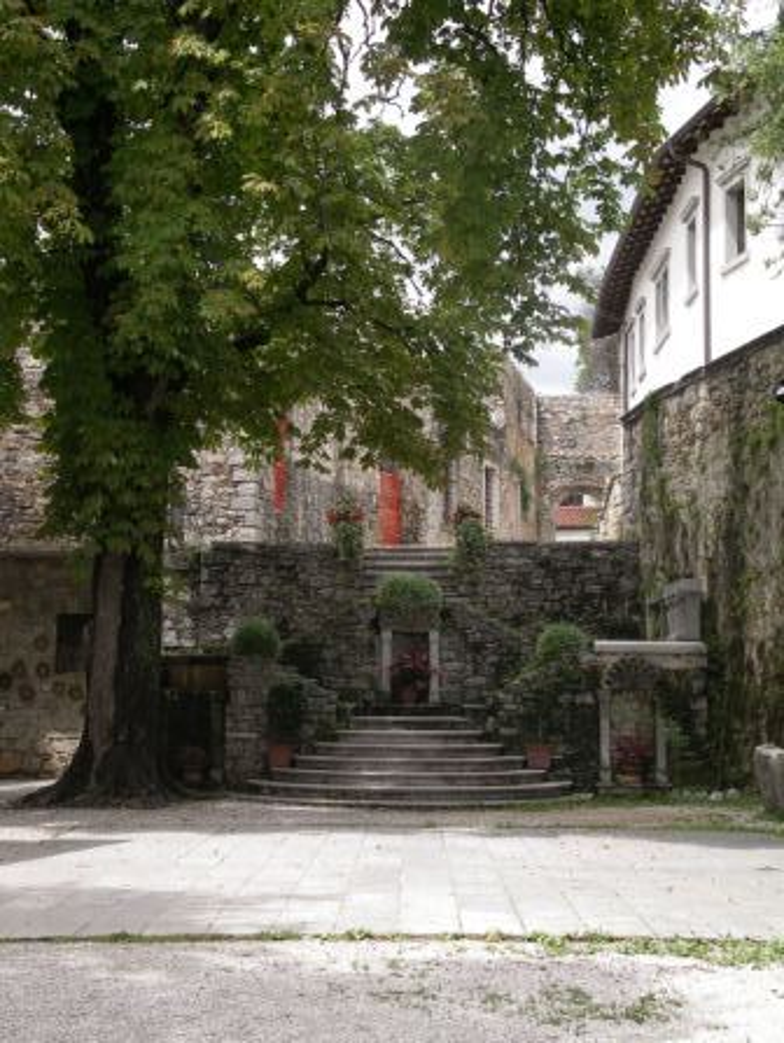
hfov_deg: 23.7
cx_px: 392
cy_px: 522
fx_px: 1870
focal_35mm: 62
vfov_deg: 31.2
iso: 80
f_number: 6
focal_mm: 12.8
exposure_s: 1/125
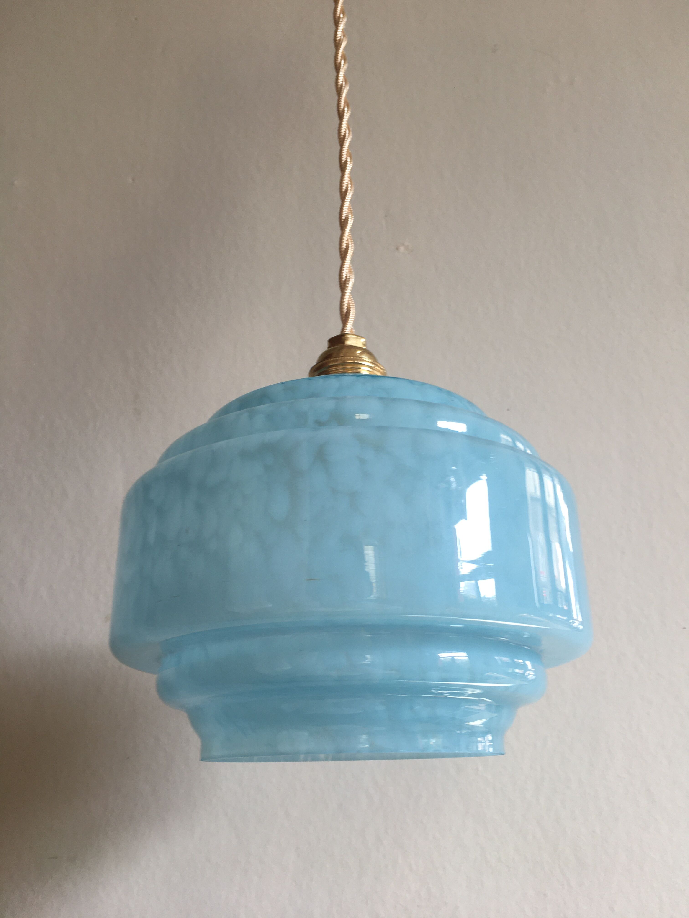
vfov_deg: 61.7
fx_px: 770
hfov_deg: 48.2
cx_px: 344
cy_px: 459
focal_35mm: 29
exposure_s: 1/50
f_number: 2.2
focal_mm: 4.15
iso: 25
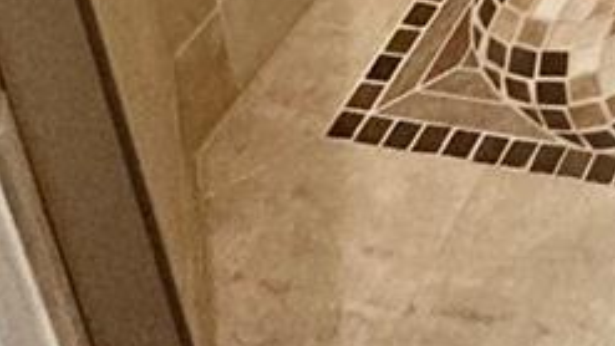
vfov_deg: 10.2
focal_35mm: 74
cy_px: -777
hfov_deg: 20.8
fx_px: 1207
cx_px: 1076
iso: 500
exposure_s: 1/60
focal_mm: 2.22
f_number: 2.2
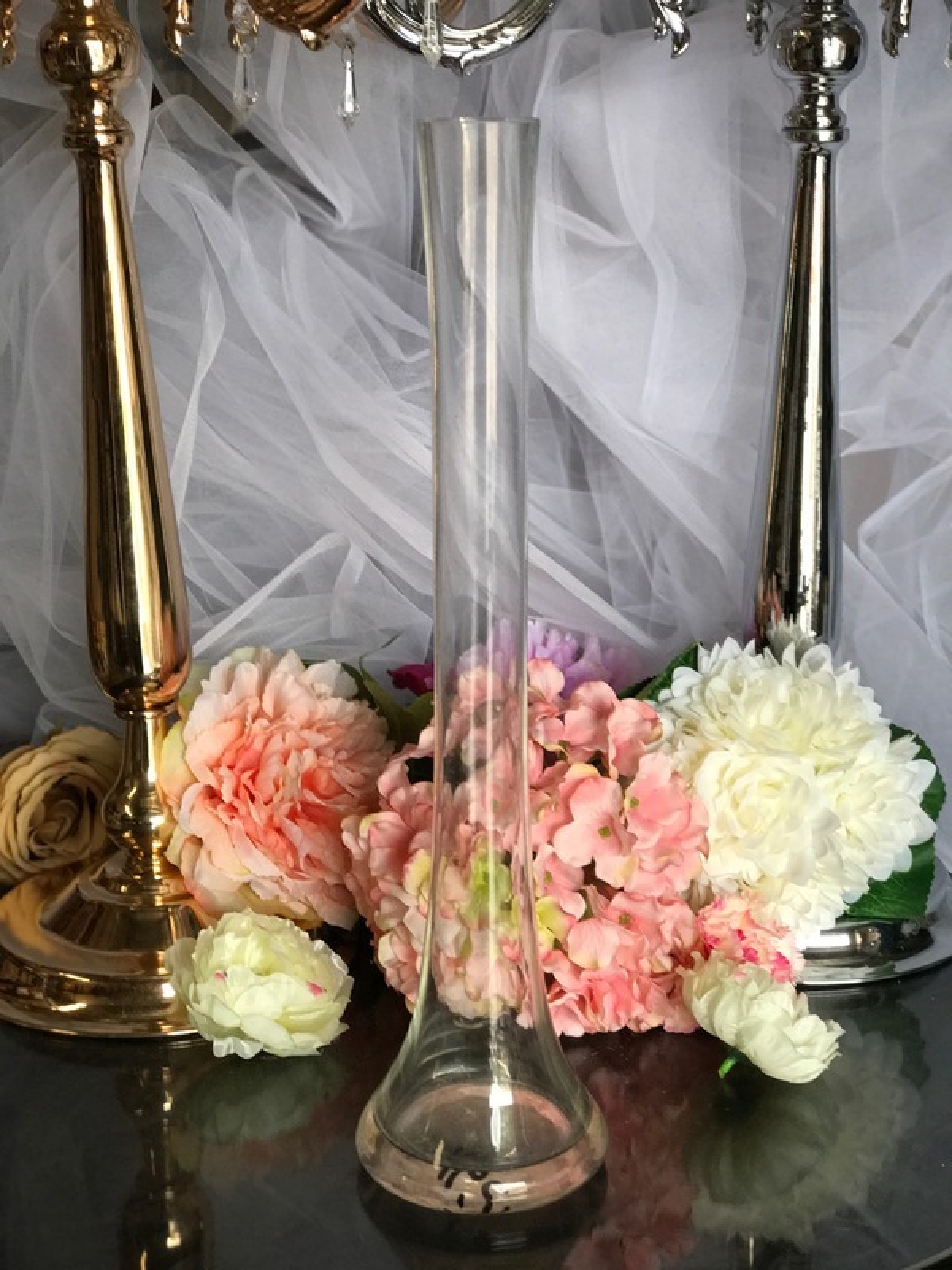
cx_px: 476
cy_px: 635
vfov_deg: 33.8
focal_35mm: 57
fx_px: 2090
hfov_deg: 25.7
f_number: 2.8
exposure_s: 1/50
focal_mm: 6.6
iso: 100
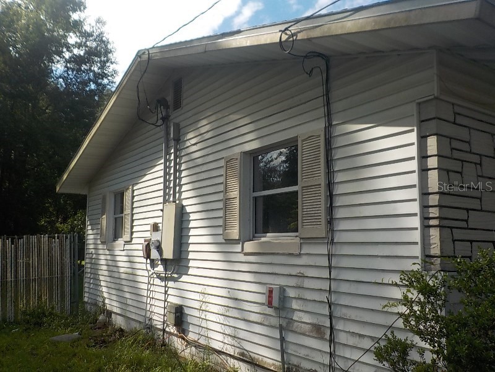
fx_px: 429
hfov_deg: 60.0
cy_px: 186
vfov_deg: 46.8
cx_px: 248
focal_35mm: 30
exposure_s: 1/1000
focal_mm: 4.1
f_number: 3.3
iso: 125
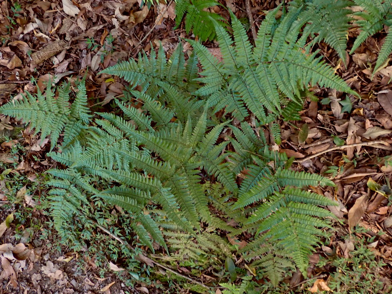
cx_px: 196
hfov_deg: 60.0
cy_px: 147
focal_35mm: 30
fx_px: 340
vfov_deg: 46.8
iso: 640
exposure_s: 1/30
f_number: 2.3
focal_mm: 5.4
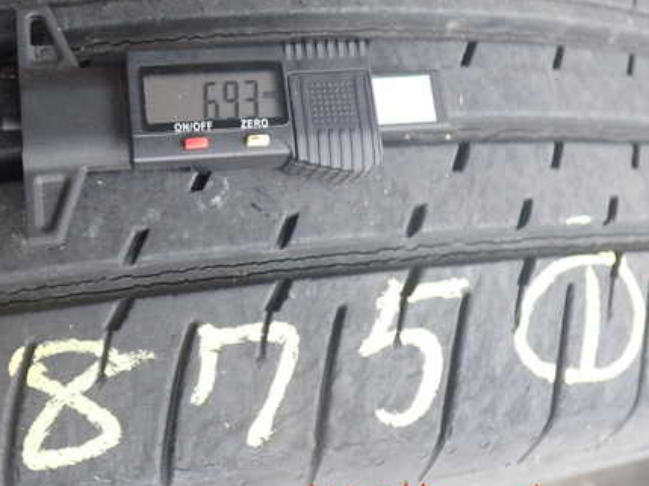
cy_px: 179
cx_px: 197
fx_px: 787
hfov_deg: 43.9
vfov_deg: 34.1
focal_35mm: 42
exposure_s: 1/80
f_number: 2.3
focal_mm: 5.4
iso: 200
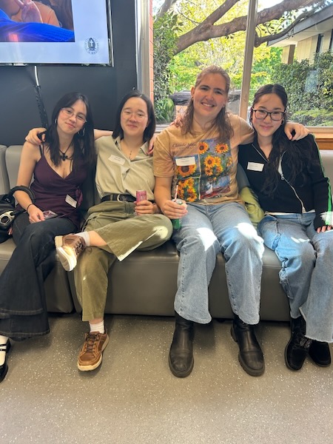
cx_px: 166
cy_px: 222
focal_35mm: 26
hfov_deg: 53.1
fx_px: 333
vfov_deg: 67.3
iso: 100
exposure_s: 1/80
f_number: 1.5
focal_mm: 5.7
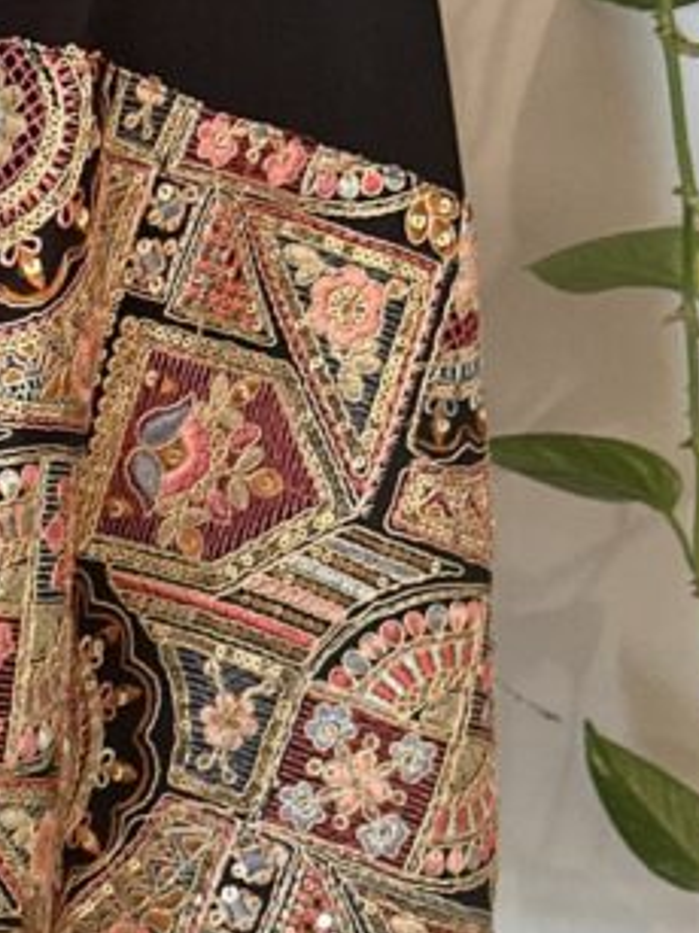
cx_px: -191
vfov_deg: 15.8
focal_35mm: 125
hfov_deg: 11.6
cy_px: 456
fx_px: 3368
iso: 250
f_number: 1.78
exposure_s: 1/33
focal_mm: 6.86
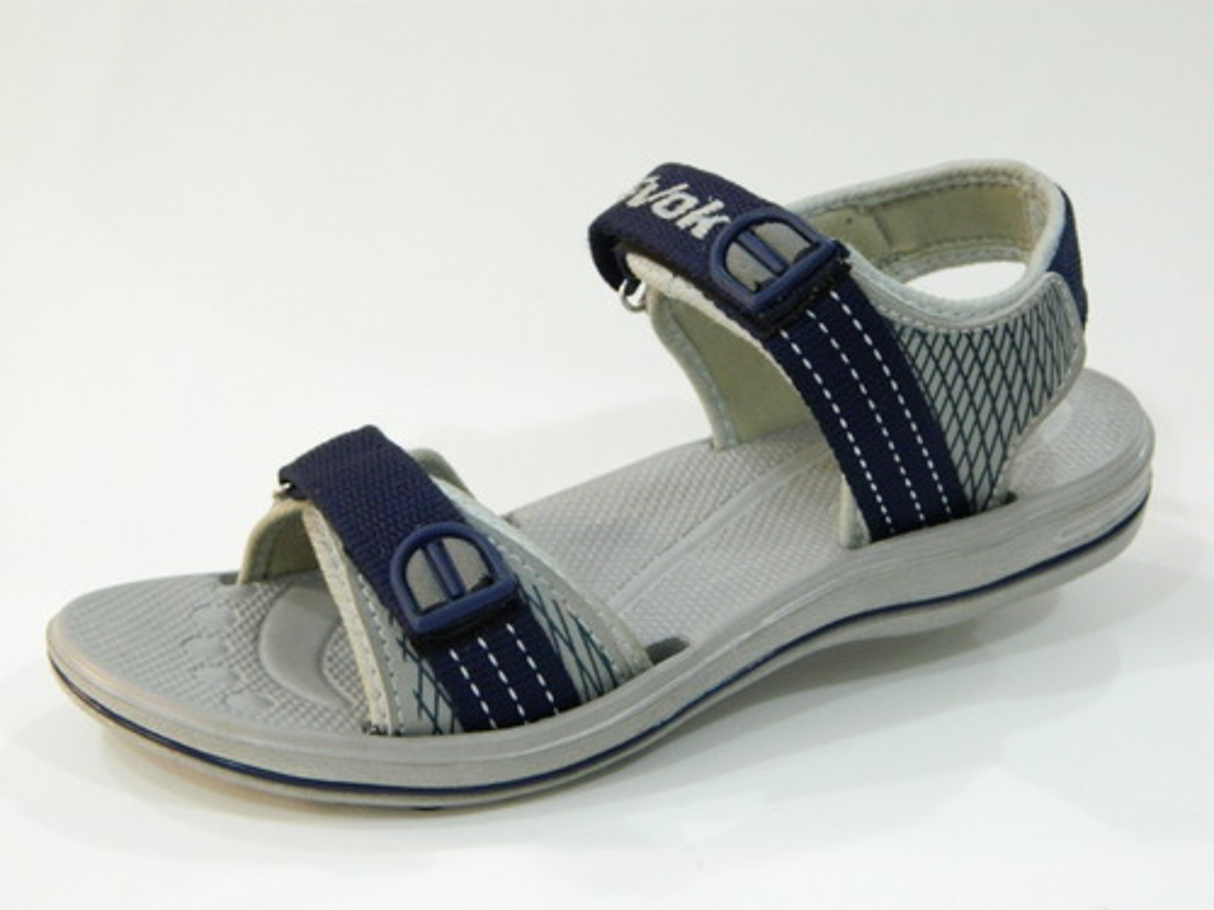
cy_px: 455
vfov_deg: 21.0
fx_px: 2455
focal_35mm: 70
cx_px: 607
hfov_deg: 27.8
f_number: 4
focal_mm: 12.6
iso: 400
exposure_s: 1/10
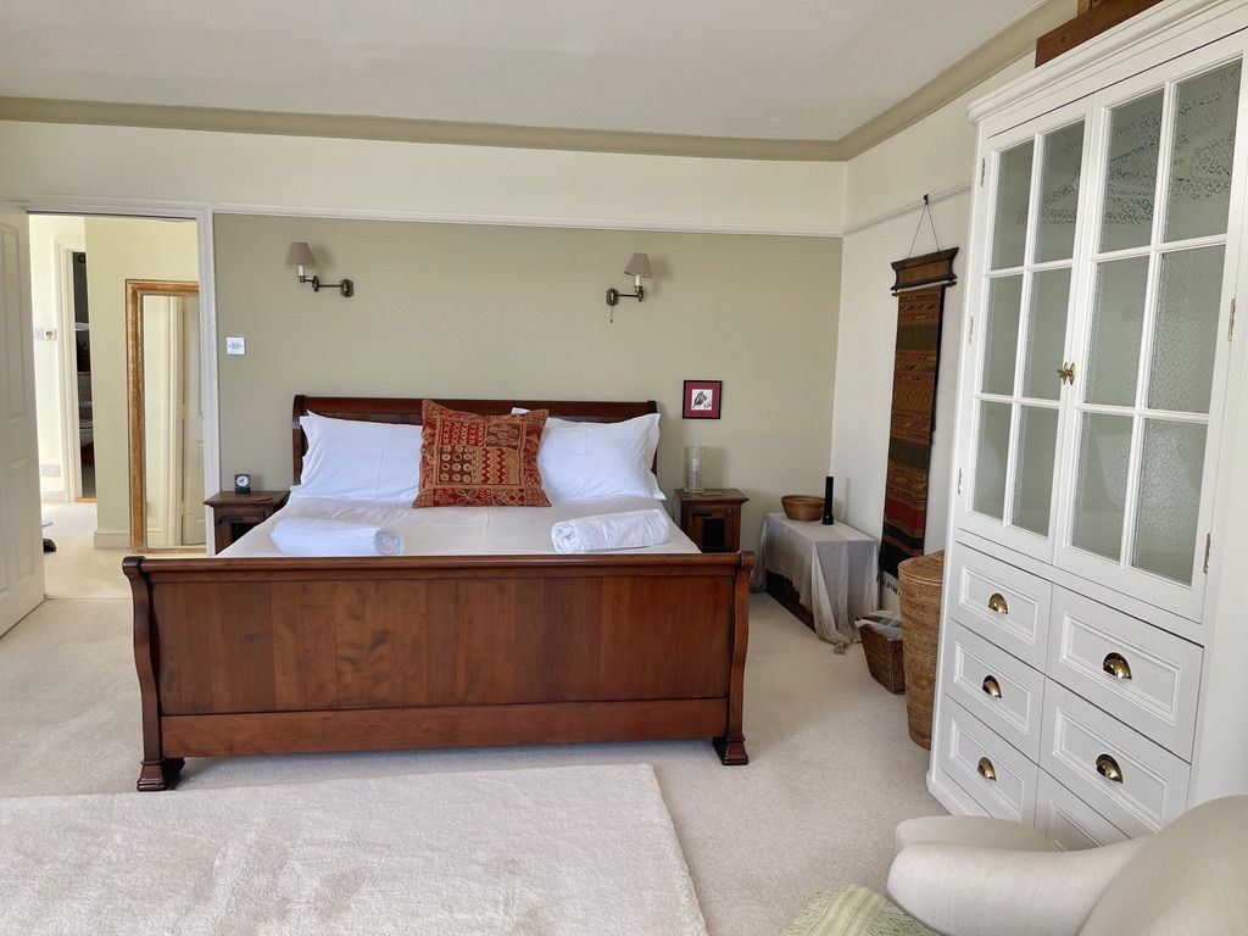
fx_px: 937
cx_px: 624
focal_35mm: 26
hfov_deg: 67.3
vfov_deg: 53.1
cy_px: 468
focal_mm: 5.1
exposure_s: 1/121
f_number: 1.6
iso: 40
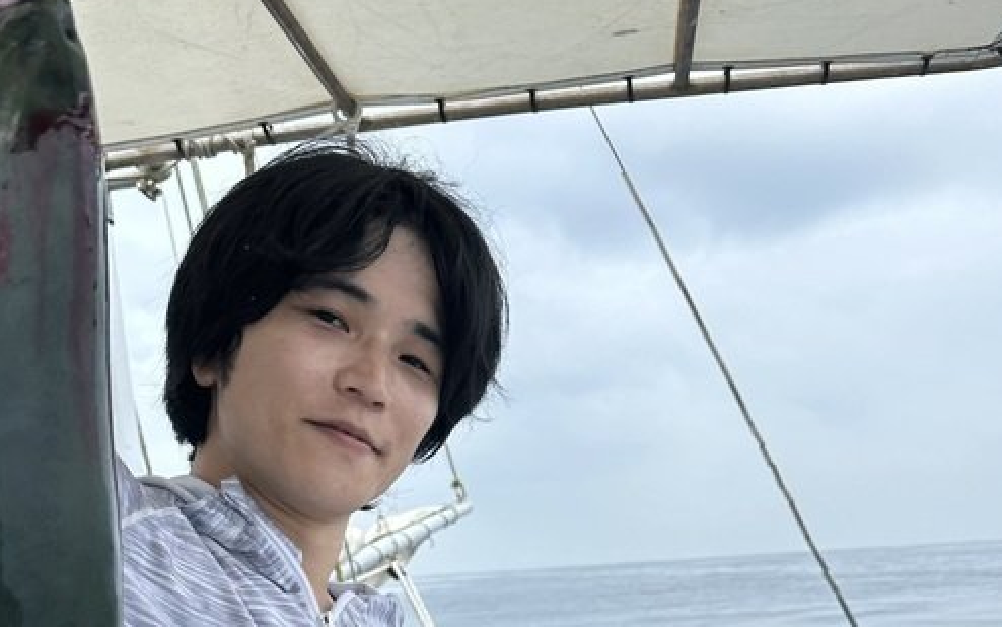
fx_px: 1202
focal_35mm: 44
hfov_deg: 44.9
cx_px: 381
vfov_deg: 26.2
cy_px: 747
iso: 80
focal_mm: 6.86
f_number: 1.78
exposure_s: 1/2732
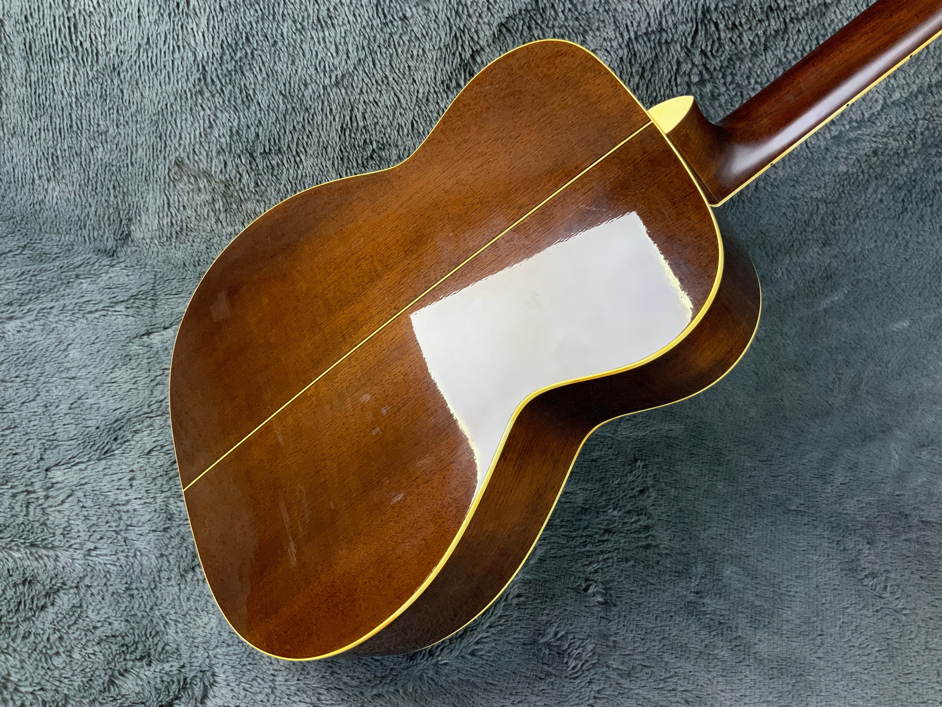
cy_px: 354
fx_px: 789
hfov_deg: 61.7
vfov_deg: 48.2
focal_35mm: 29
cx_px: 471
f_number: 1.8
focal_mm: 3
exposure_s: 1/60
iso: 64
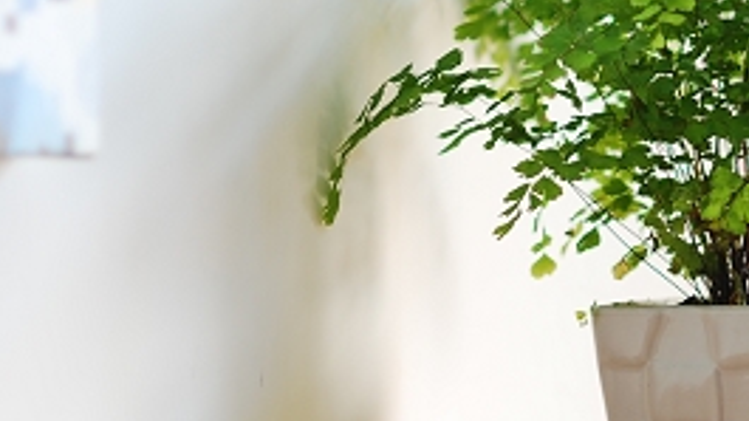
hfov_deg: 8.6
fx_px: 5004
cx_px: 492
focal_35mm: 252
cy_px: 143
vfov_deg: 4.8
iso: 100
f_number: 1.8
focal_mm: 85
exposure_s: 1/25
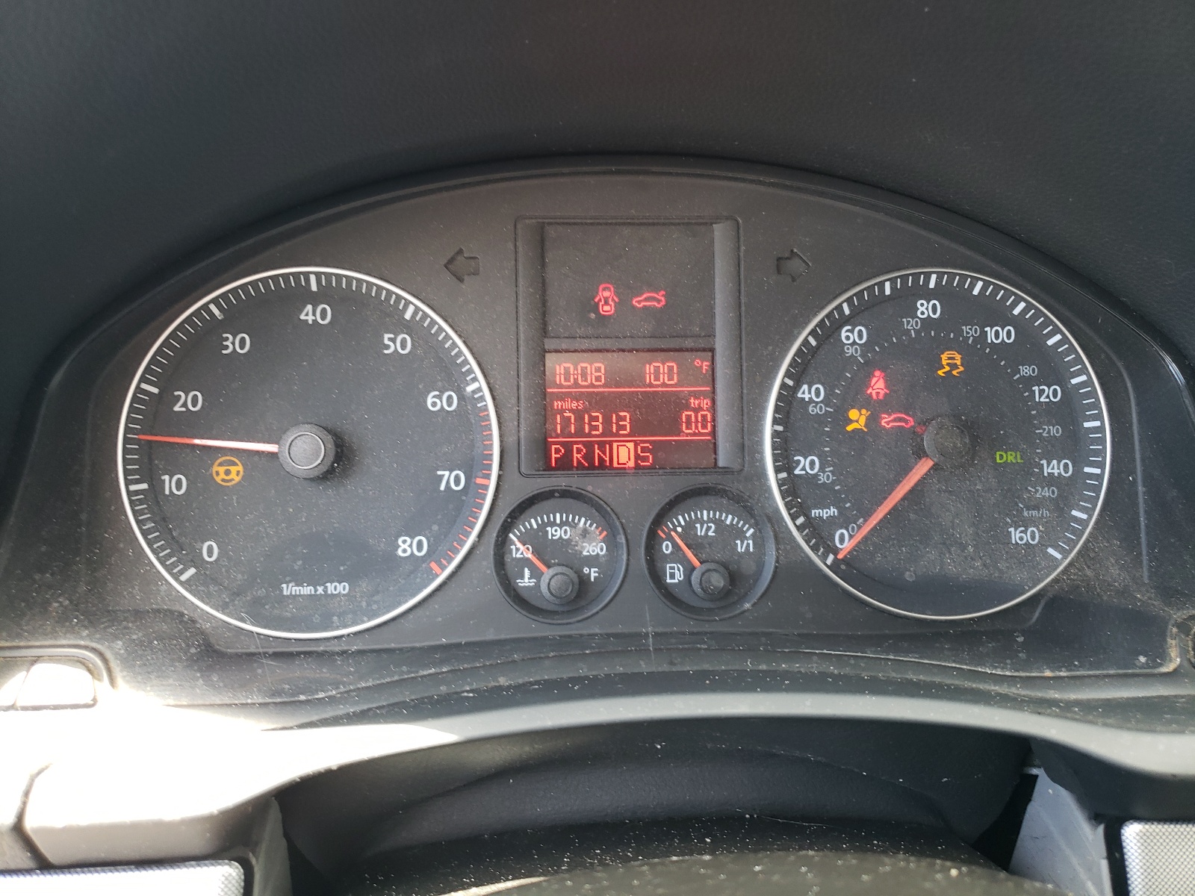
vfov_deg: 53.1
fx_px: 898
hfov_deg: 67.3
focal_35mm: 26
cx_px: 598
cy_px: 448
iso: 61
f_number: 1.5
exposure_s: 1/60.2
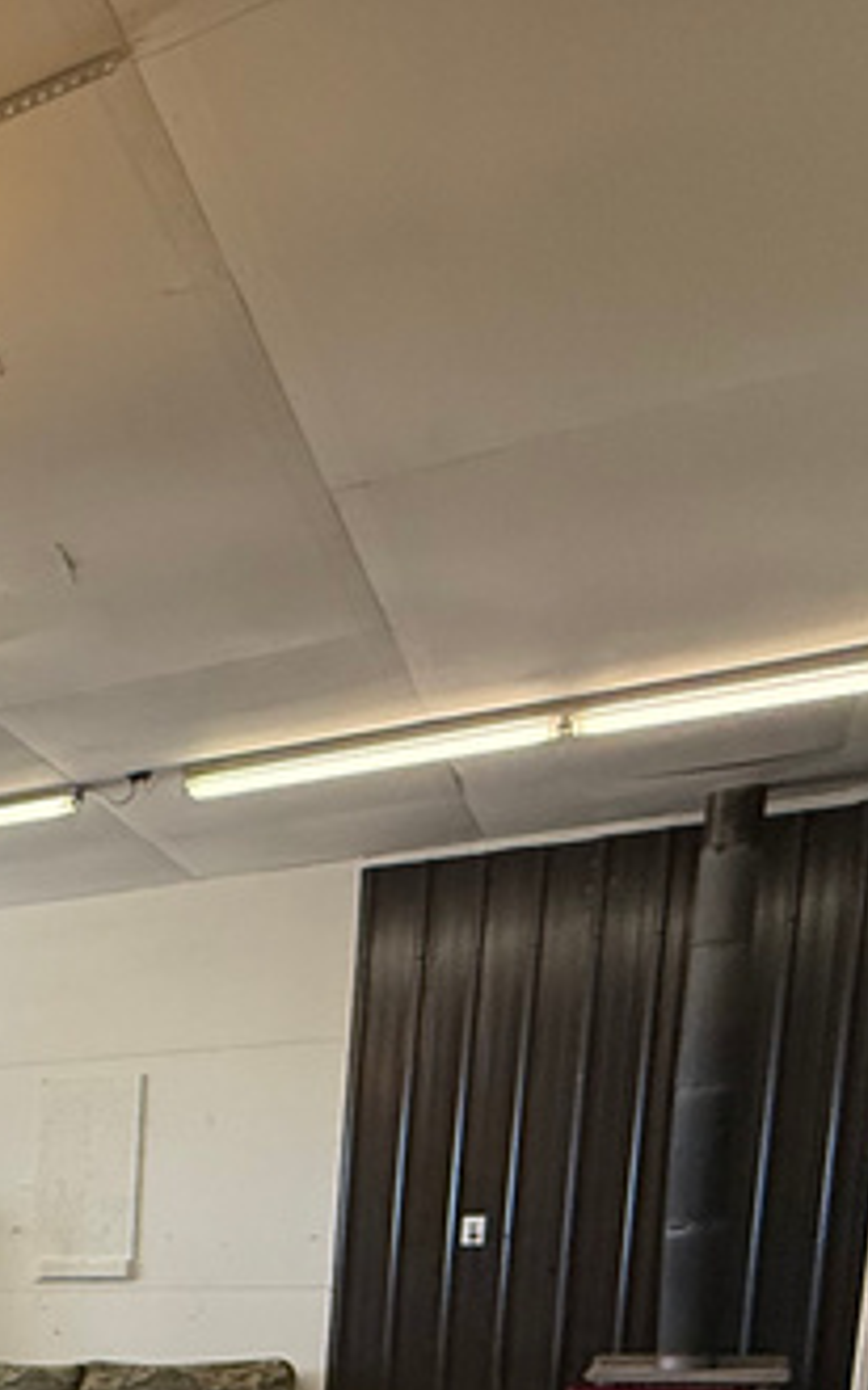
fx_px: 1743
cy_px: 1512
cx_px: -632
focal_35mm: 46
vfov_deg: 36.9
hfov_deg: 20.8
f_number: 2.2
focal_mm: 2.22
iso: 320
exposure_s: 1/120
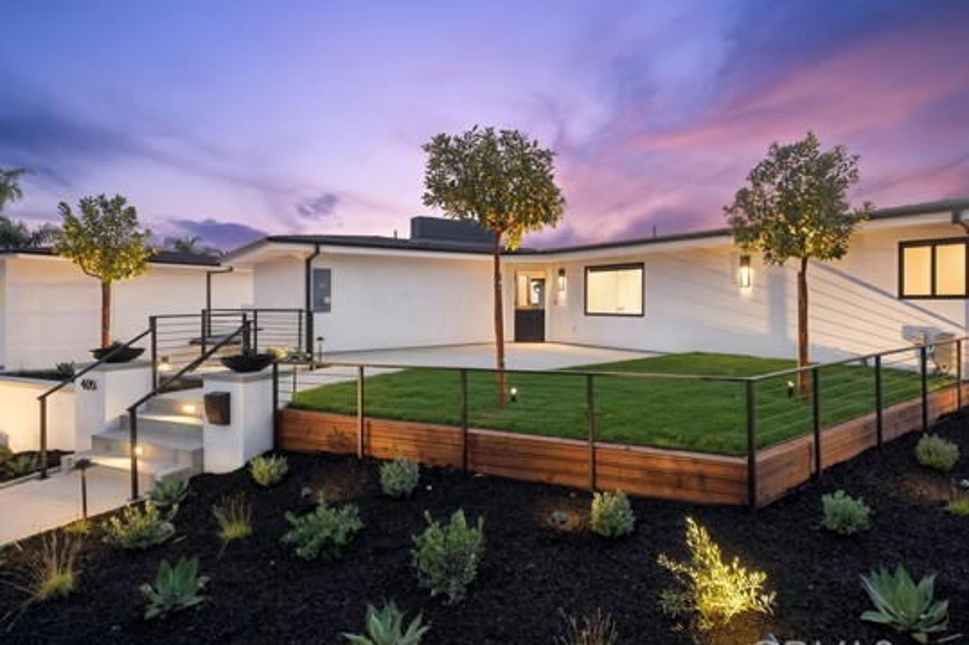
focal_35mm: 19
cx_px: 547
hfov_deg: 86.5
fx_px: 511
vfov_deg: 64.5
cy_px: 300
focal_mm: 16
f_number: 9
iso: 400
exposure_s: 1/10
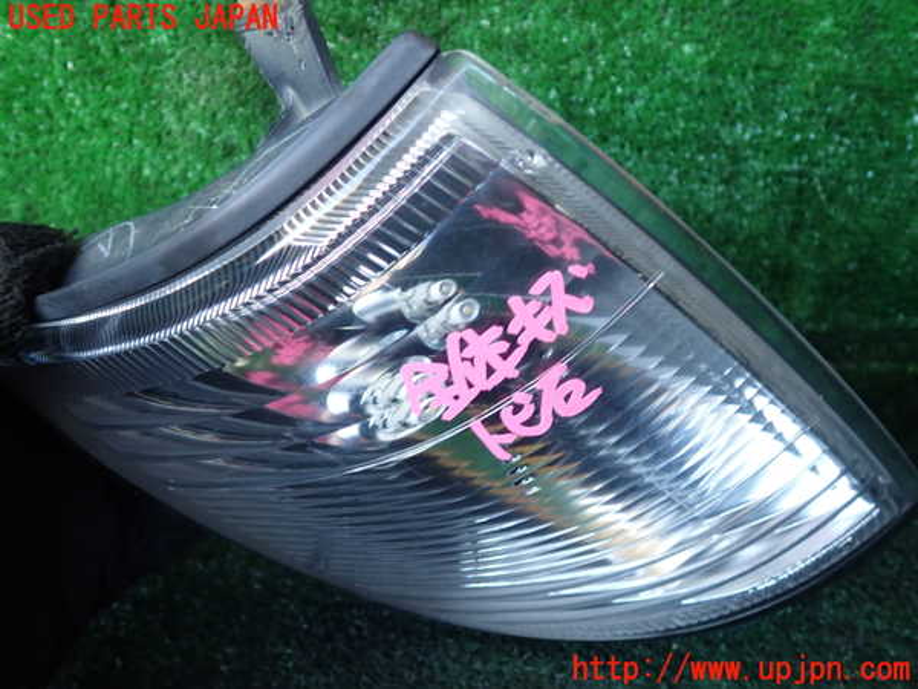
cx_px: 459
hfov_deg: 60.0
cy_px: 344
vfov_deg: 46.8
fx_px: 796
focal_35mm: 30
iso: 200
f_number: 2.3
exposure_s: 1/40
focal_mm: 5.4
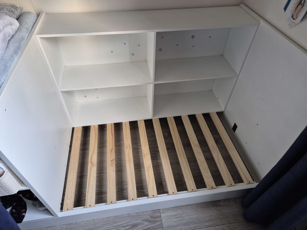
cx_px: 154
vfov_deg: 58.9
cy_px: 115
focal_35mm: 23
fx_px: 204
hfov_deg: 73.9
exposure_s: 1/100
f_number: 1.8
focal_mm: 5.4
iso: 250
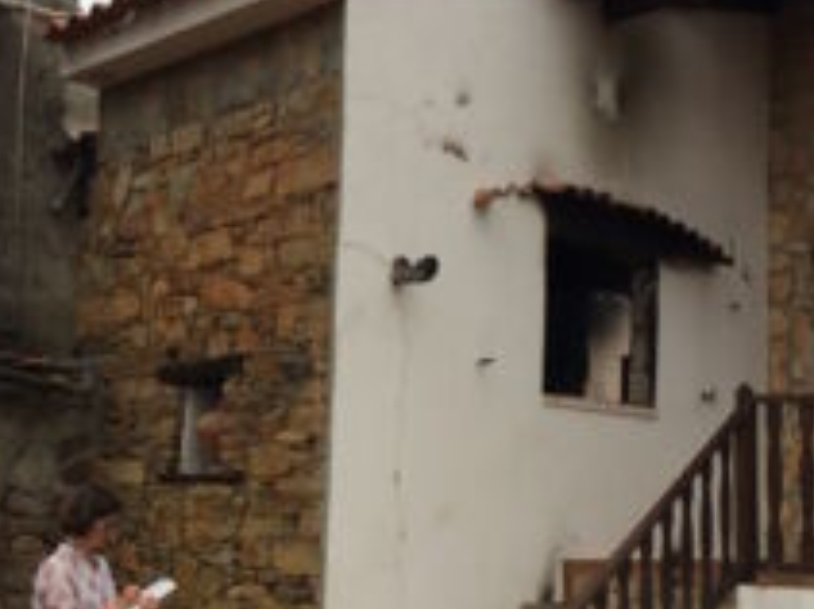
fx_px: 1293
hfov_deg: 35.0
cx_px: 413
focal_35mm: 55
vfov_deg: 26.5
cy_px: 339
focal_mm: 4.15
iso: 32
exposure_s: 1/698
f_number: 2.2
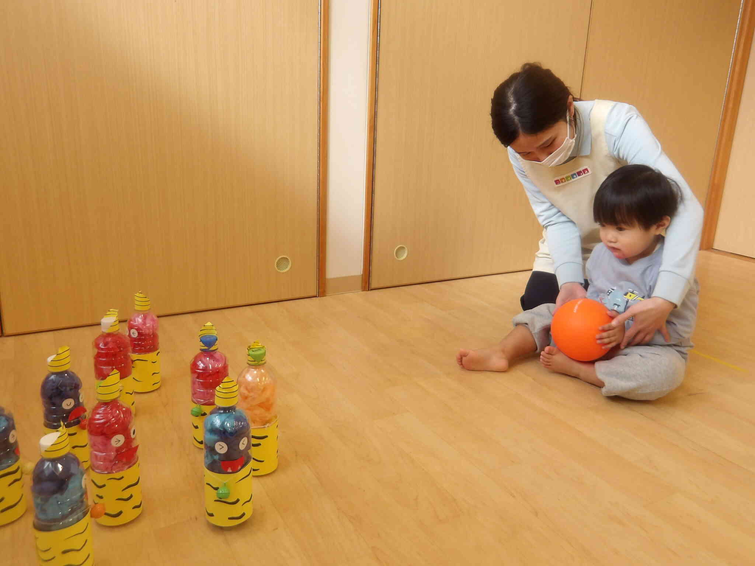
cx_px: 378
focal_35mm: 27
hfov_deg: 65.3
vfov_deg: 51.4
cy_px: 283
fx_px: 589
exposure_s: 1/72
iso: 100
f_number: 3
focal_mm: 4.9
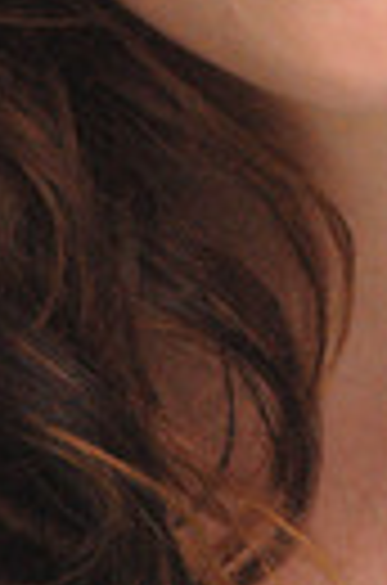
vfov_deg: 2.2
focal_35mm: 925
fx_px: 14995
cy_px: -140
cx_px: 513
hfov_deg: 1.5
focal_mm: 200
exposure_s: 1/800
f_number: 13
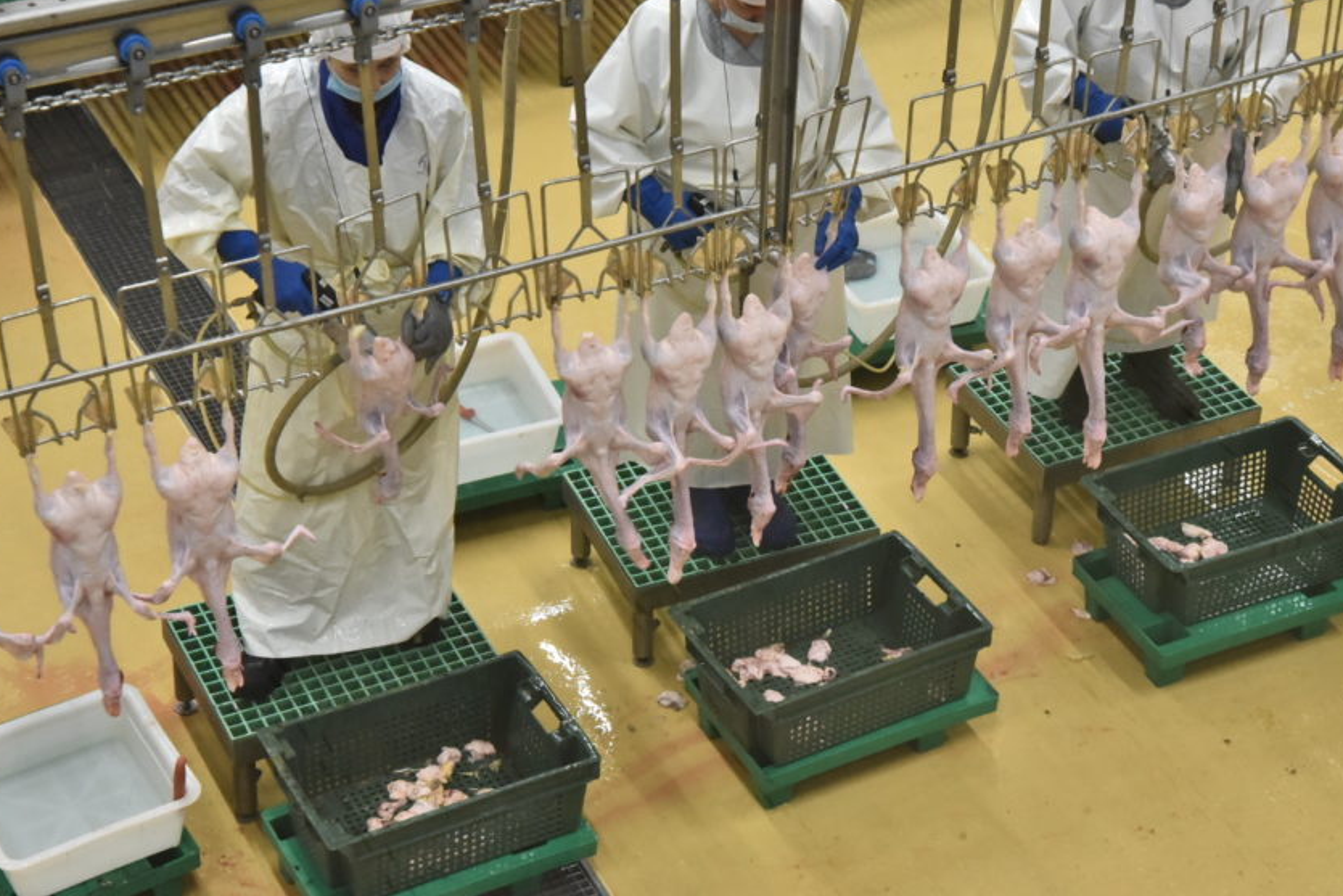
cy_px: 377
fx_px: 2836
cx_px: 722
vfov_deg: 17.9
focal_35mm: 76
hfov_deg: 26.6
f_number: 14
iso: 6400
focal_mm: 62
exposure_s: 1/100
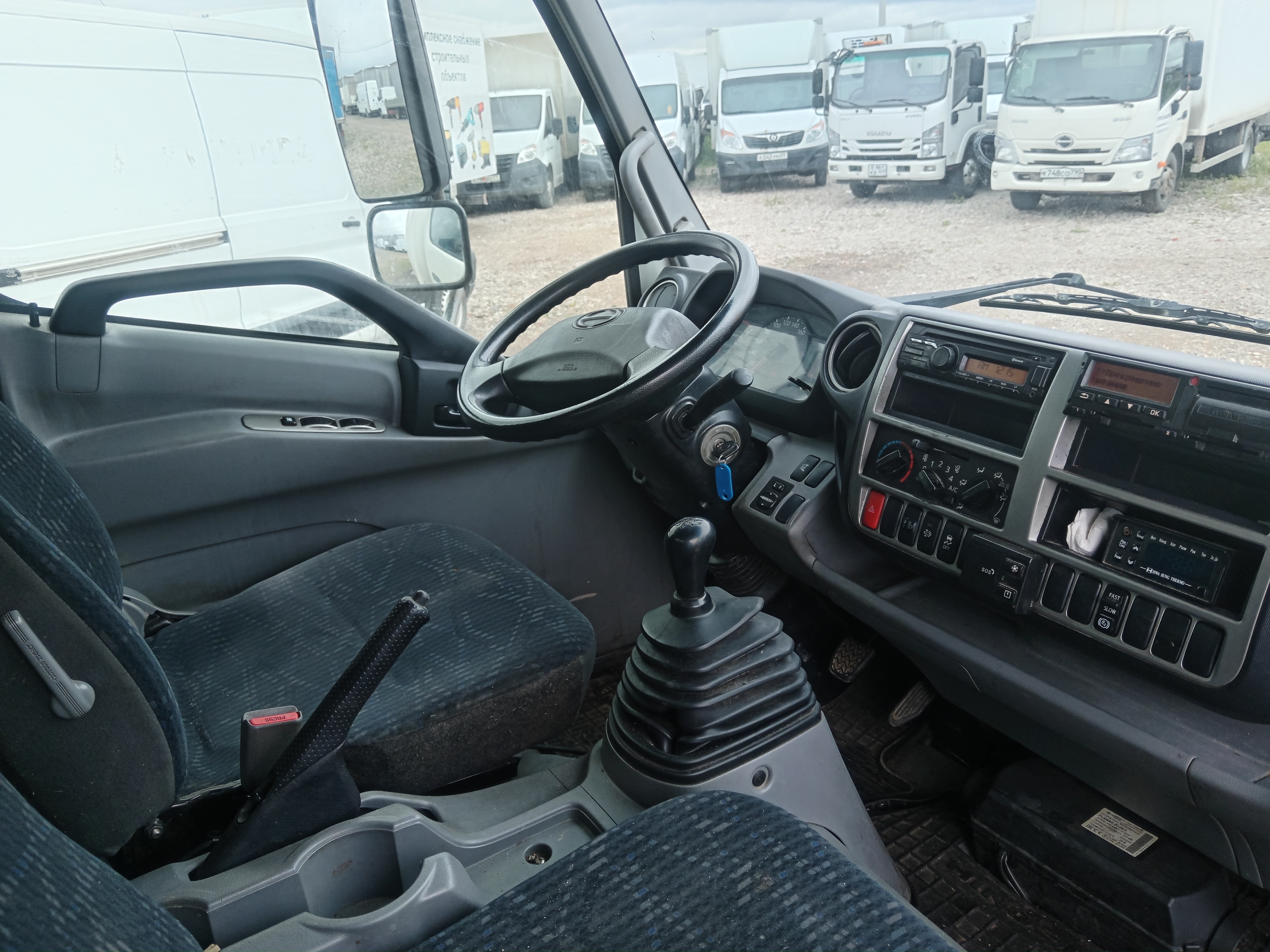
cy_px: 476
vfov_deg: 51.4
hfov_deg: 65.3
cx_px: 635
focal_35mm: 27
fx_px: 991
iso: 109
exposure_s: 1/100
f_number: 1.9
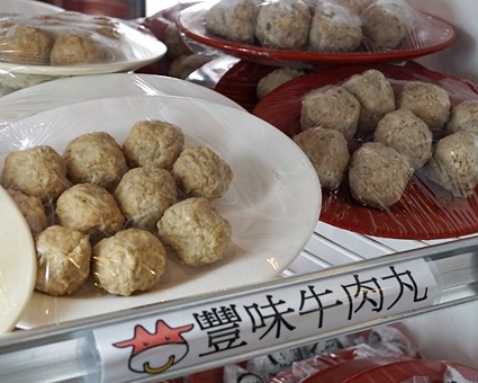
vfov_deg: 22.6
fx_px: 958
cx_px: 278
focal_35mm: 68
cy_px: 181
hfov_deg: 28.0
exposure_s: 1/60
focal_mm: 33
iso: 500
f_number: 5.6
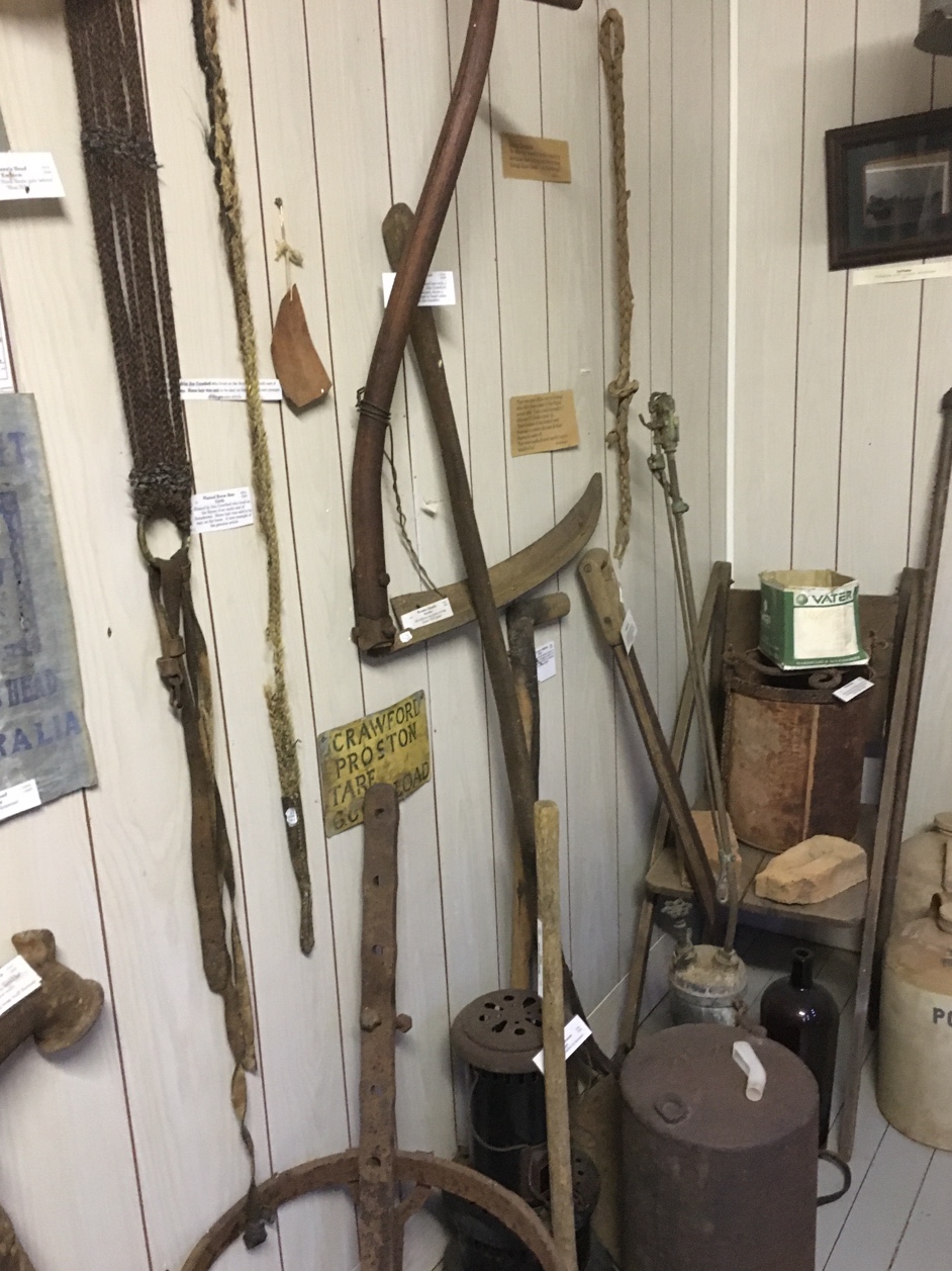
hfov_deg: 46.8
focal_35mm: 30
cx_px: 486
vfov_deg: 60.0
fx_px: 1101
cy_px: 654
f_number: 2.2
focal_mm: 4.15
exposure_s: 1/17
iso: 320
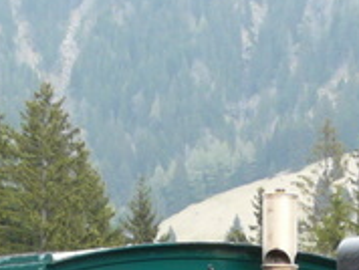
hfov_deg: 7.9
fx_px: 2565
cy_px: 631
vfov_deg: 5.8
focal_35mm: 247
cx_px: 526
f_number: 4
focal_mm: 7.2
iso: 100
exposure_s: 1/160
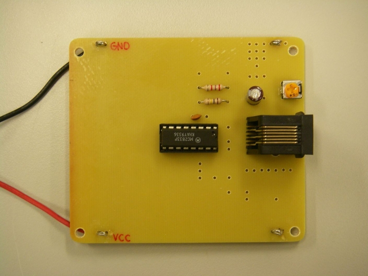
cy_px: 138
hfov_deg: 30.7
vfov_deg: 23.3
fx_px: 670
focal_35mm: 63
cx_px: 184
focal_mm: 10.5
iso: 200
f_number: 3.7
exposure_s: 1/20
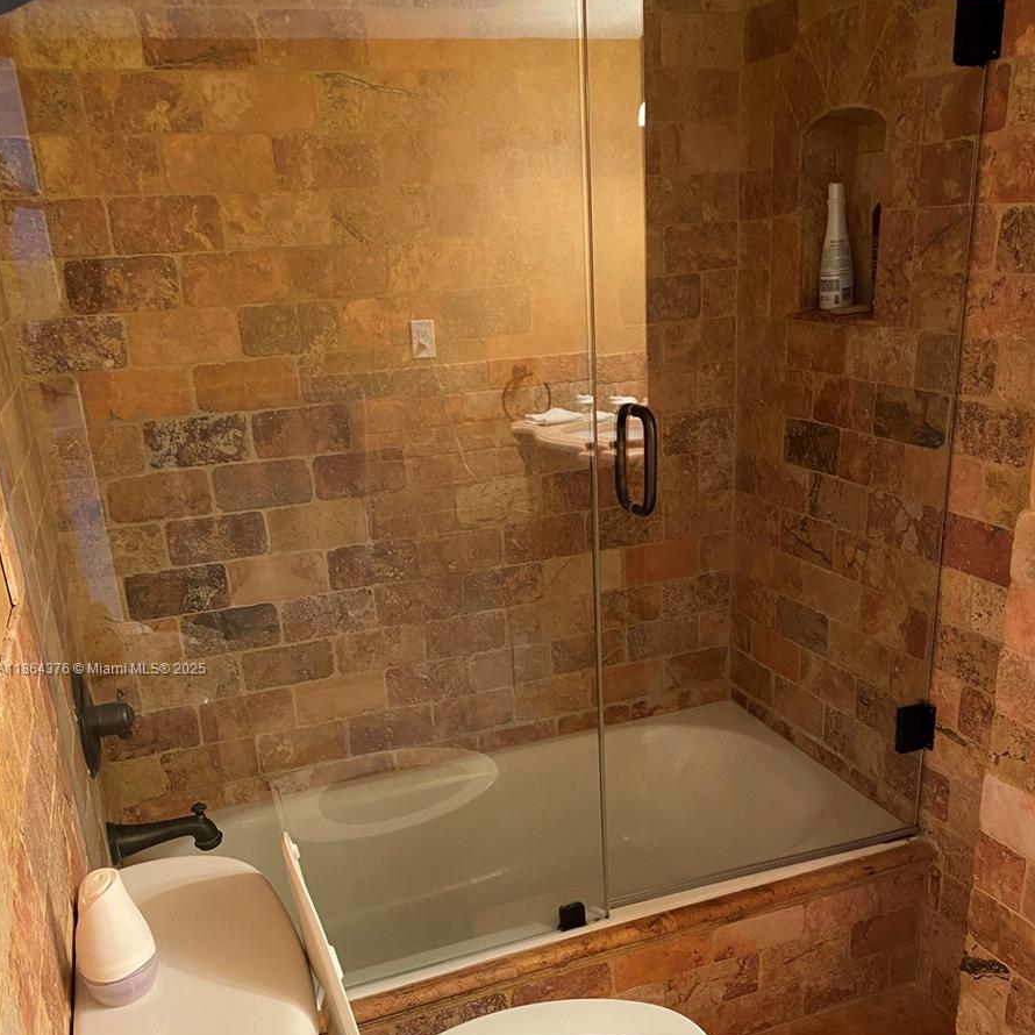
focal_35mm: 31
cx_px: 516
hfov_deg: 52.5
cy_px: 670
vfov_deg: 51.8
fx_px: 1049
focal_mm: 4.25
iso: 320
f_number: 1.8
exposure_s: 1/40
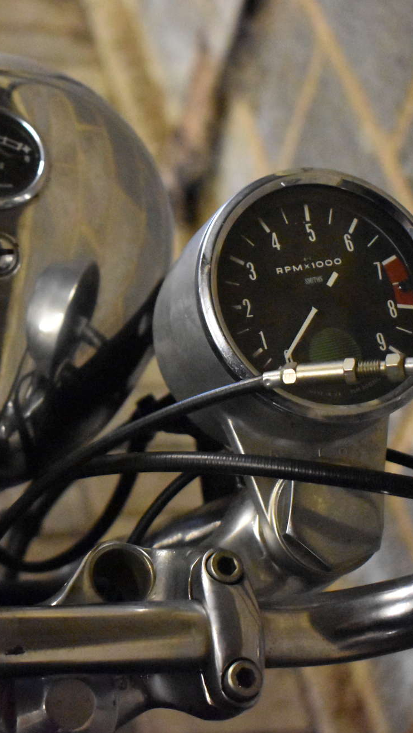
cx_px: 51
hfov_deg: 16.2
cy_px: 365
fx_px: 1436
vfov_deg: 28.7
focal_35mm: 74
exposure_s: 1/125
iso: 12800
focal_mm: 31
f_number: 4.2
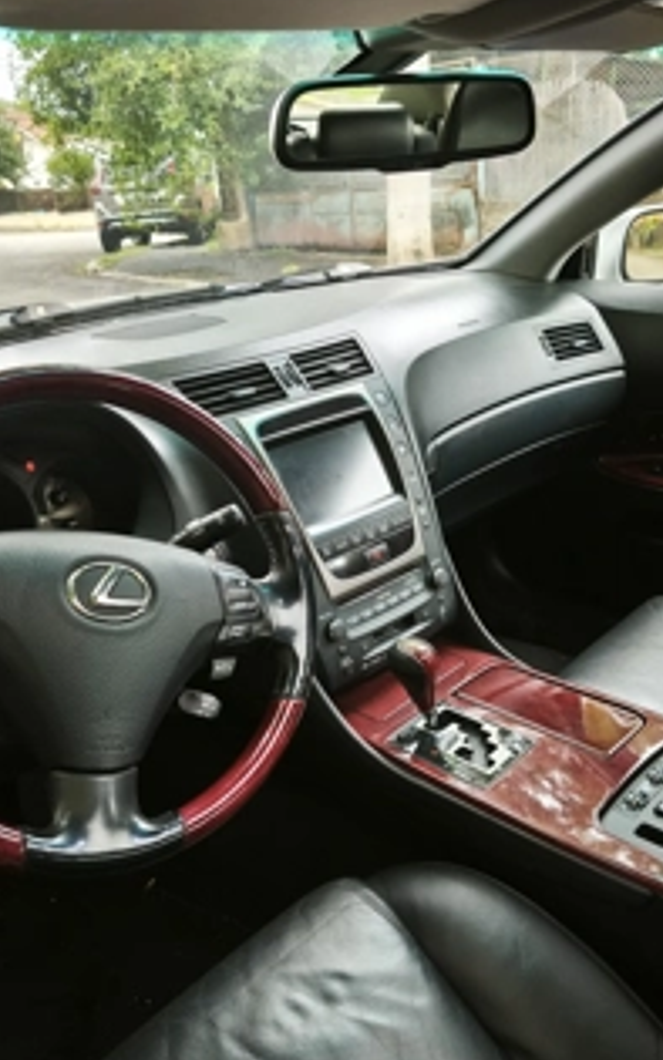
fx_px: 896
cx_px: 310
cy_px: 485
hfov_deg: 40.6
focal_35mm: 31
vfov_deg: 61.1
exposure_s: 1/50
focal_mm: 5.35
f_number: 1.7
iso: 800
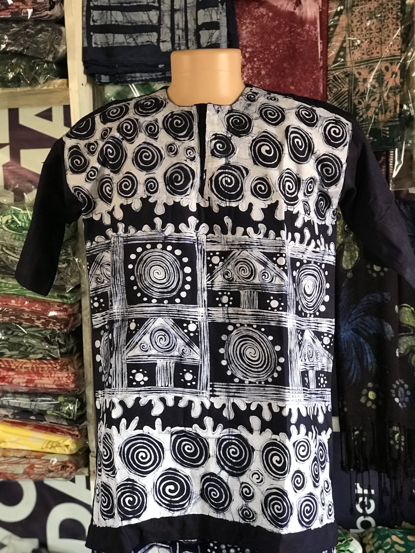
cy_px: 276
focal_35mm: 57
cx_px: 208
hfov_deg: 25.7
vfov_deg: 33.8
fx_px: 911
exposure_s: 1/50
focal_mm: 6.6
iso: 320
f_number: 2.8
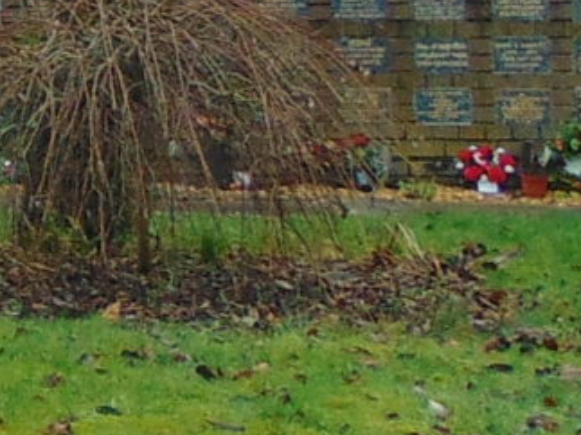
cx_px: -953
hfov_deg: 8.8
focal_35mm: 198
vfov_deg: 7.3
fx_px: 3322
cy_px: -368
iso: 80
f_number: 3
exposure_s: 1/60
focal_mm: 4.5
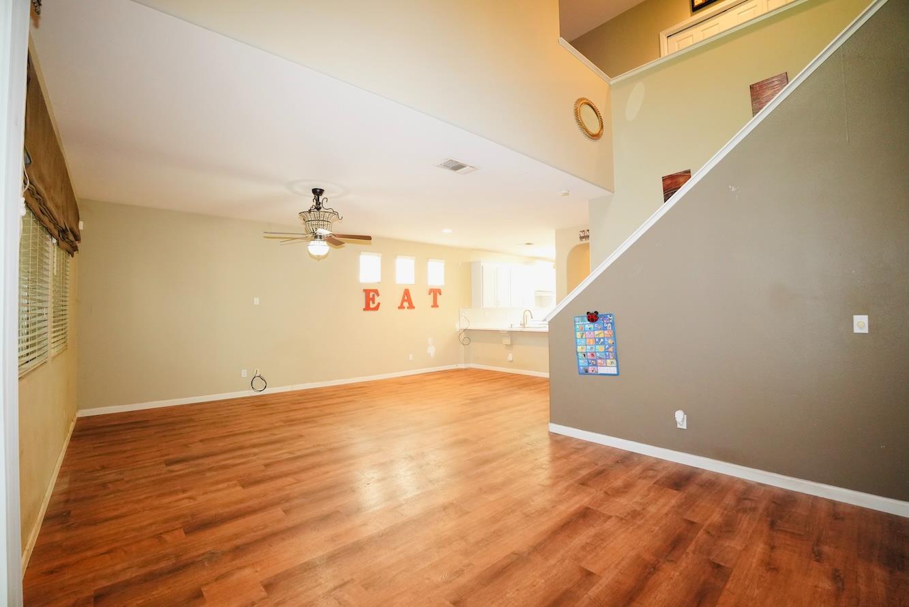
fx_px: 379
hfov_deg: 100.4
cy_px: 304
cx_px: 454
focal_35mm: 15
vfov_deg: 77.3
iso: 1600
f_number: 2.8
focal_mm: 10
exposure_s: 1/60
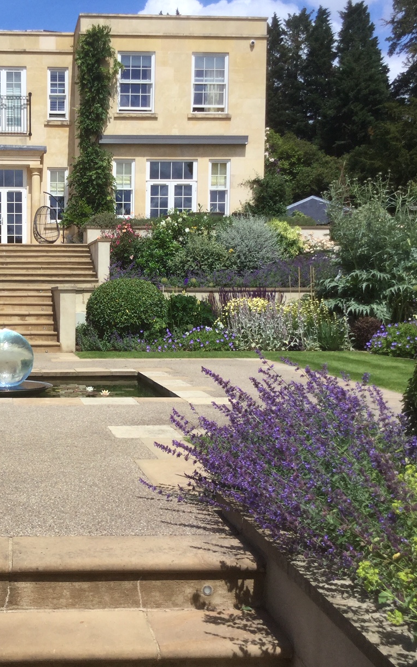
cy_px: 334
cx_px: 48
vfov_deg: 45.3
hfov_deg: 28.2
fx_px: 800
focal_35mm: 44
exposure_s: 1/1852
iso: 25
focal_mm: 3.3
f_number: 2.4
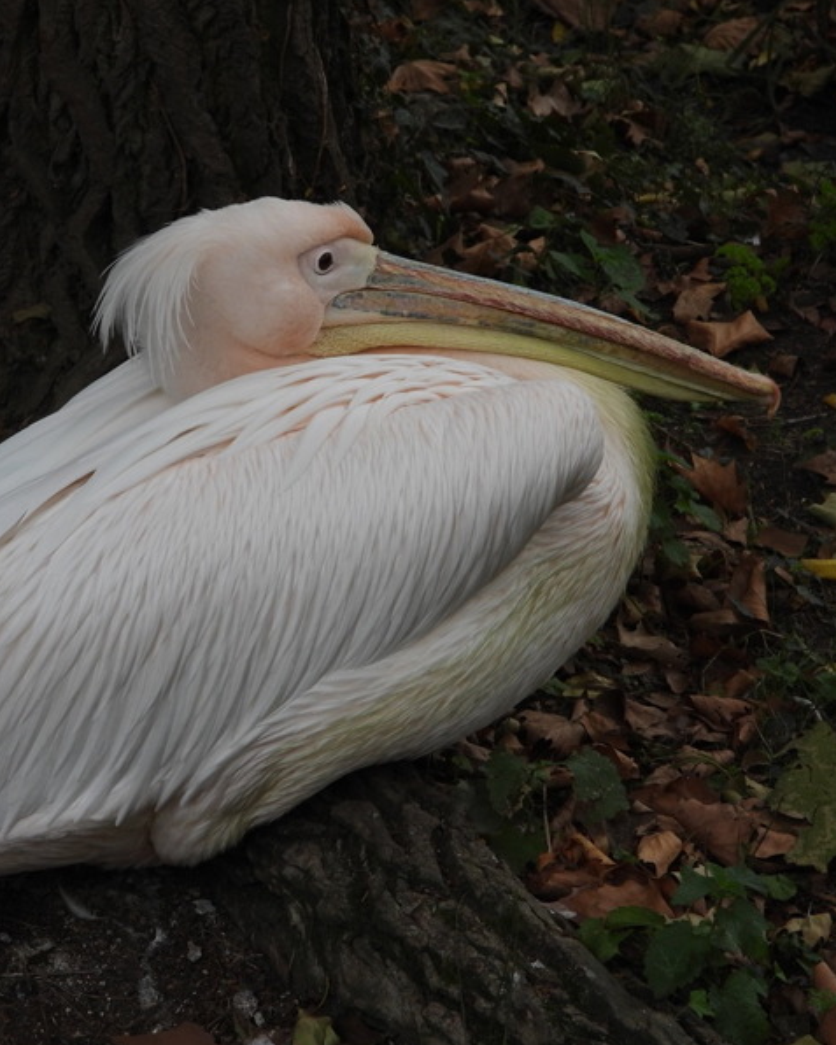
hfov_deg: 12.1
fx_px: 3927
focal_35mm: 127
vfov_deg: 15.2
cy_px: 522
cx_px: 298
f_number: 3.5
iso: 100
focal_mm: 17.5
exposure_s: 1/160
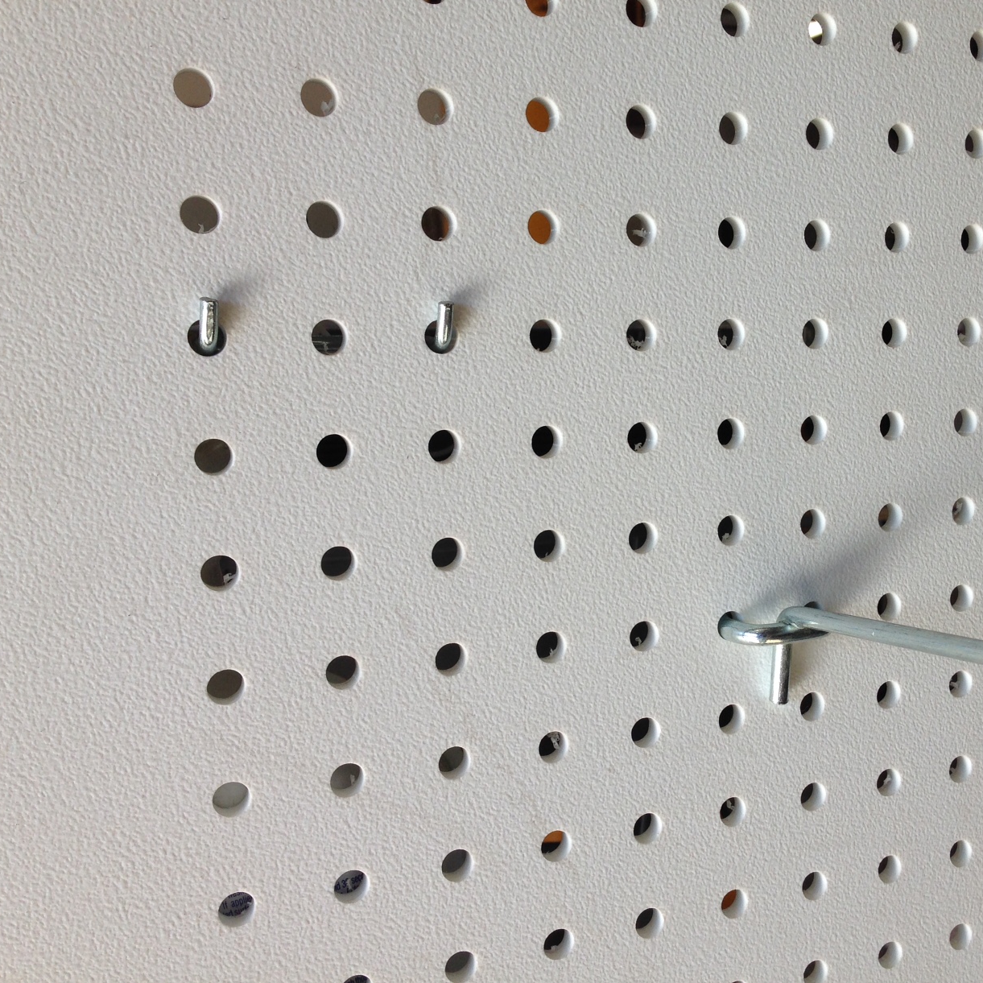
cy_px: 491
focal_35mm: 39
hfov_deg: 42.5
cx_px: 622
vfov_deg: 42.8
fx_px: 1253
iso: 50
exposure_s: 1/270
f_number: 2.4
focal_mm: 4.12
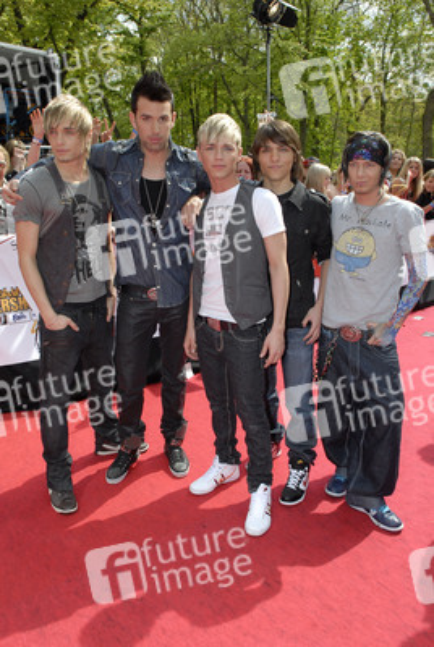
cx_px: 217
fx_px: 487
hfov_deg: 48.1
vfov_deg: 67.3
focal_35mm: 27
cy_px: 324
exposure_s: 1/250
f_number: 9
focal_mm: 18
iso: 320
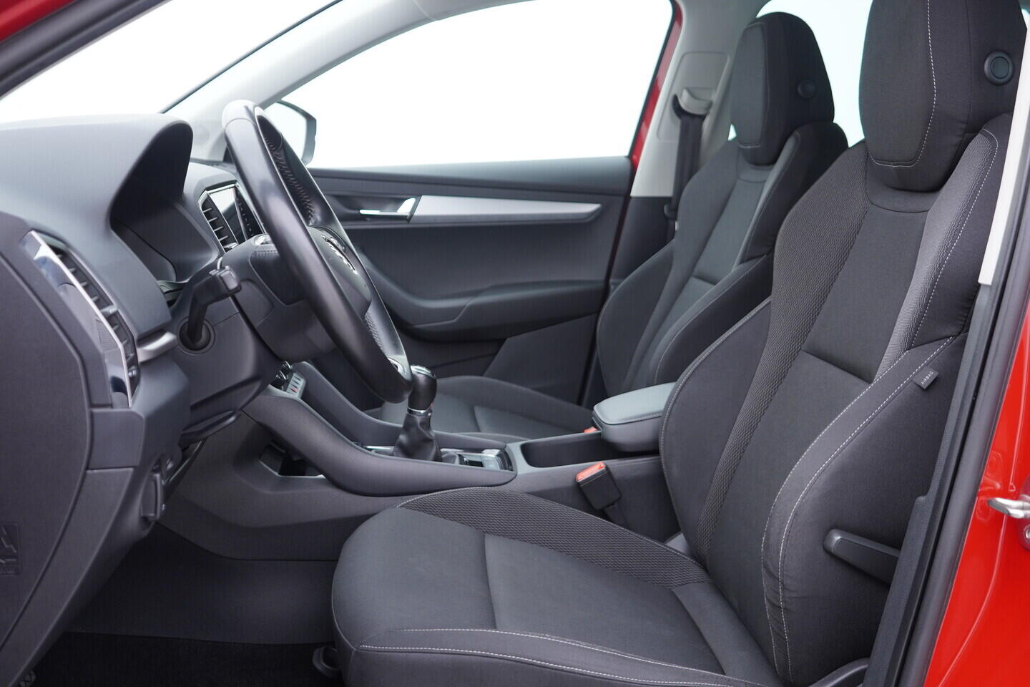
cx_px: 515
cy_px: 344
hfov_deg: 53.1
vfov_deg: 36.9
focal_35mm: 36
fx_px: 1030
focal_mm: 24
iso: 250
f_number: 2.8
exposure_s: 1/40
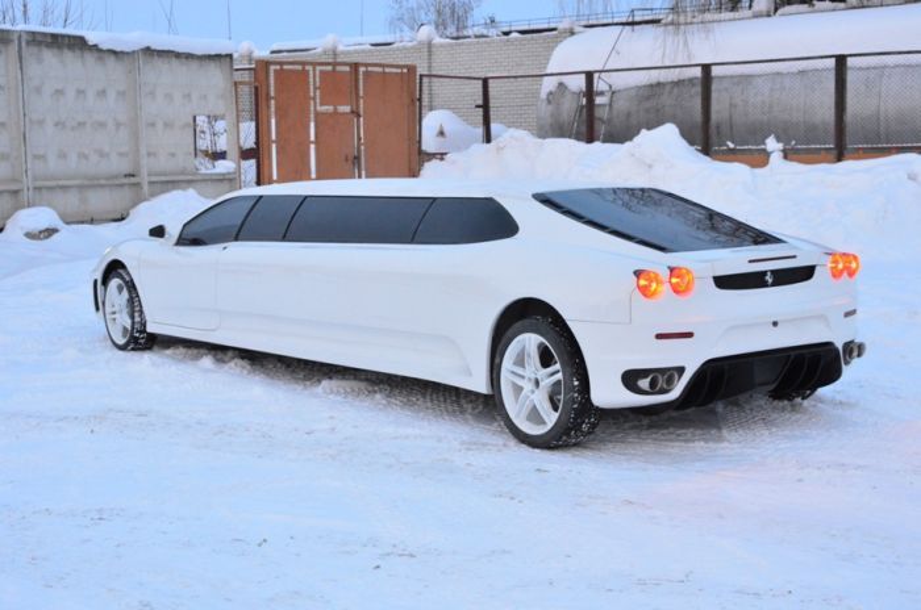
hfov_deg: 36.9
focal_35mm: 54
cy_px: 305
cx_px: 460
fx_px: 1379
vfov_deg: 25.0
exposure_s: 1/30
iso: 2500
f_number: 9
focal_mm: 36
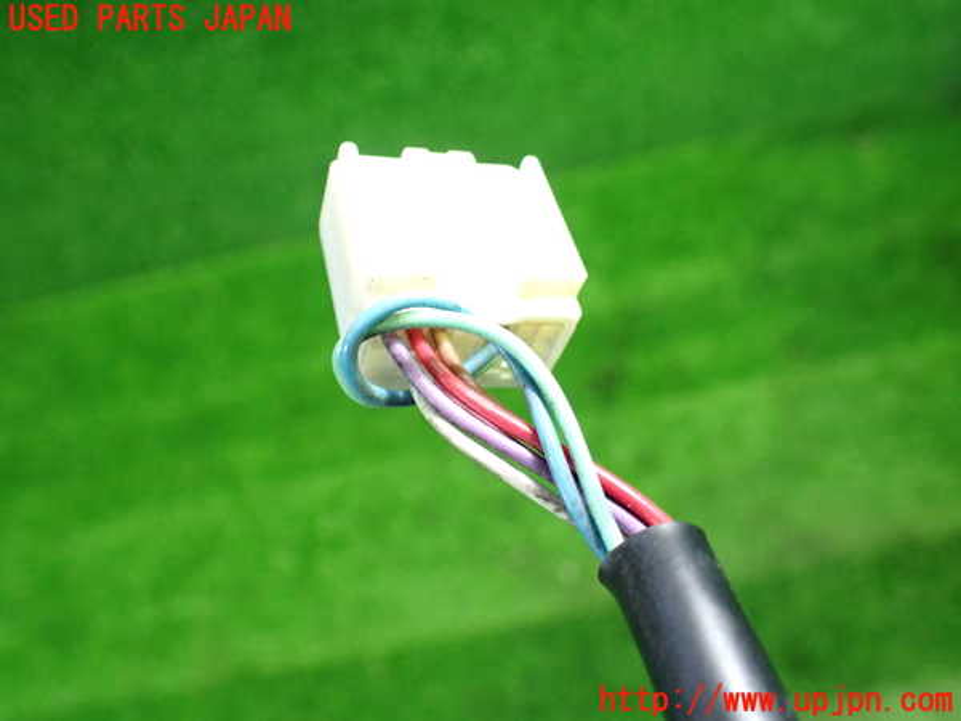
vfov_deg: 46.8
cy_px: 360
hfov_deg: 60.0
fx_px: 833
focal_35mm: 30
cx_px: 480
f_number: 2.3
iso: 800
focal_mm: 5.4
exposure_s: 1/50
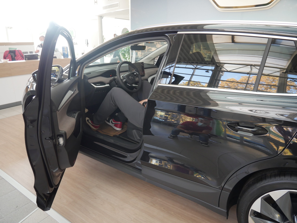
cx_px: 148
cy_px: 112
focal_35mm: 24
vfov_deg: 56.8
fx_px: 206
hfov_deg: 71.6
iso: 640
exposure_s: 1/60
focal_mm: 12
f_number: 3.5
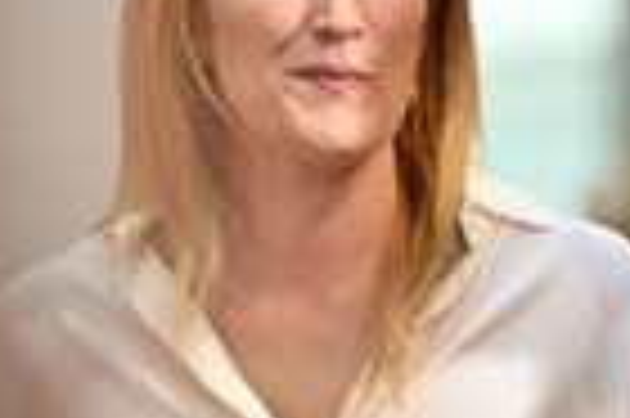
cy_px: 265
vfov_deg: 2.1
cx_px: 614
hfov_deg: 3.2
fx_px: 11239
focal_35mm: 643
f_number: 2.8
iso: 2000
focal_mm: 200
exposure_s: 1/1000
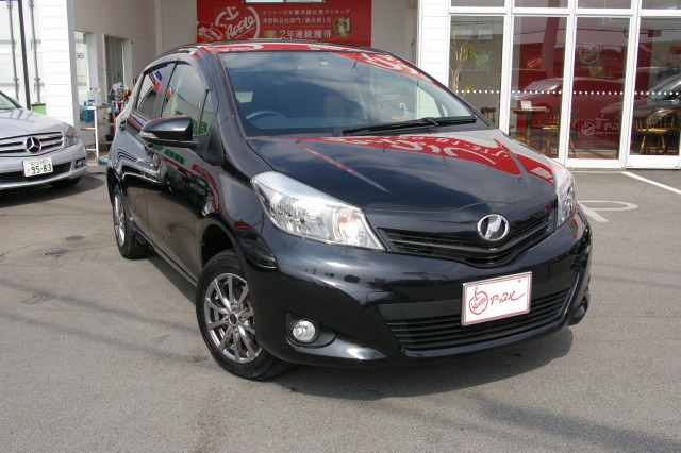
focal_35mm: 36
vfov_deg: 36.8
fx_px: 681
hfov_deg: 53.2
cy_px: 226
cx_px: 340
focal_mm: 24
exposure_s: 1/350
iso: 200
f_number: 8
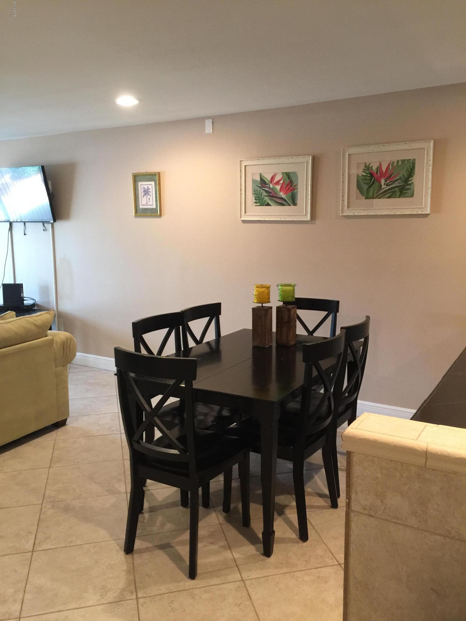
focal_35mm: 29
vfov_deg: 61.7
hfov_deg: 48.2
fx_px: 521
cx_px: 233
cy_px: 310
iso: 100
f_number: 2.2
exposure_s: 1/15
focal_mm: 4.15
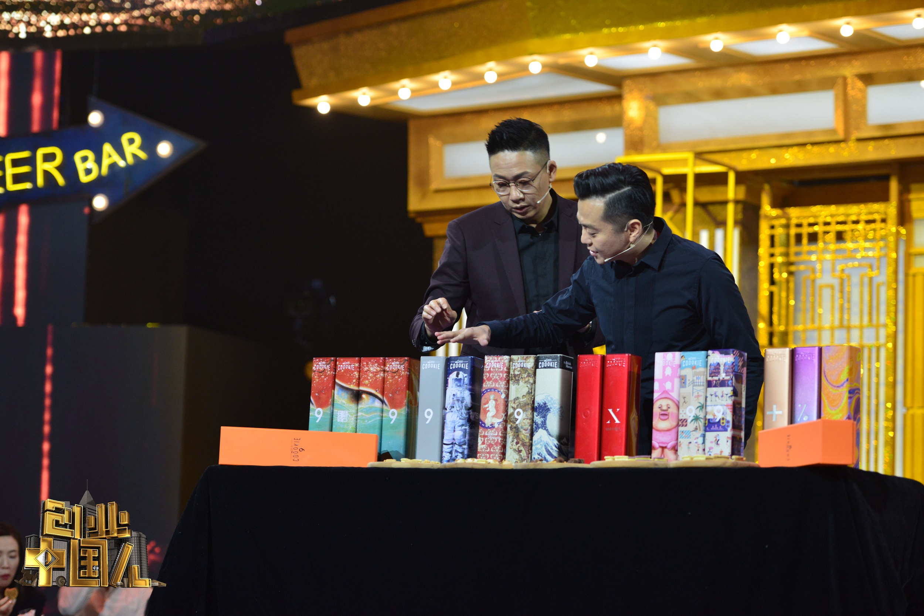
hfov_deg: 20.4
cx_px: 462
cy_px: 308
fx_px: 2567
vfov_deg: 13.7
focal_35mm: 100
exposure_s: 1/160
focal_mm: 100
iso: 1600
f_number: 3.2
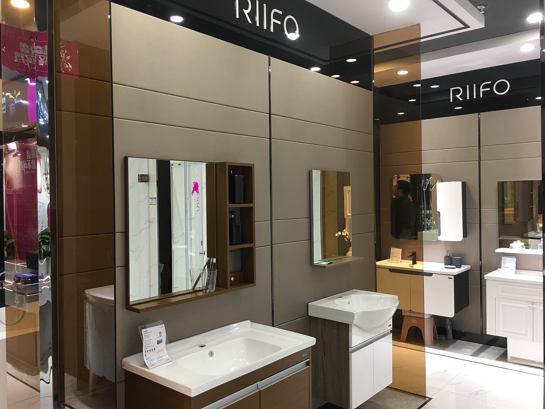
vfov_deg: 48.2
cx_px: 272
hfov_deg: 61.7
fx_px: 457
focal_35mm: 29
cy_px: 204
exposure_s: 1/17
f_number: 2.2
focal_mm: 4.15
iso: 50
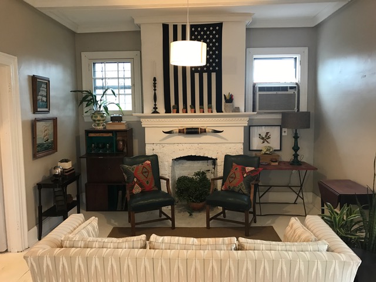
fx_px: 304
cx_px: 188
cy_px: 141
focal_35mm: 28
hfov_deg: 63.4
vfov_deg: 49.7
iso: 40
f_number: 1.8
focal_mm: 3.99
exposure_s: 1/15
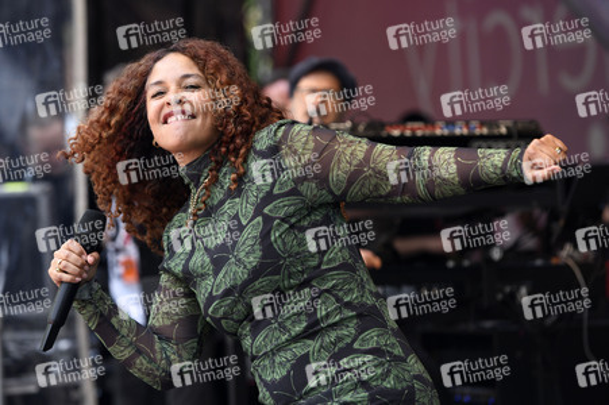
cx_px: 304
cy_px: 202
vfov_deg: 8.8
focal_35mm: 155
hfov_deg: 13.3
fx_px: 2620
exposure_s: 1/1000
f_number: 4.5
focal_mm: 155
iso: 640
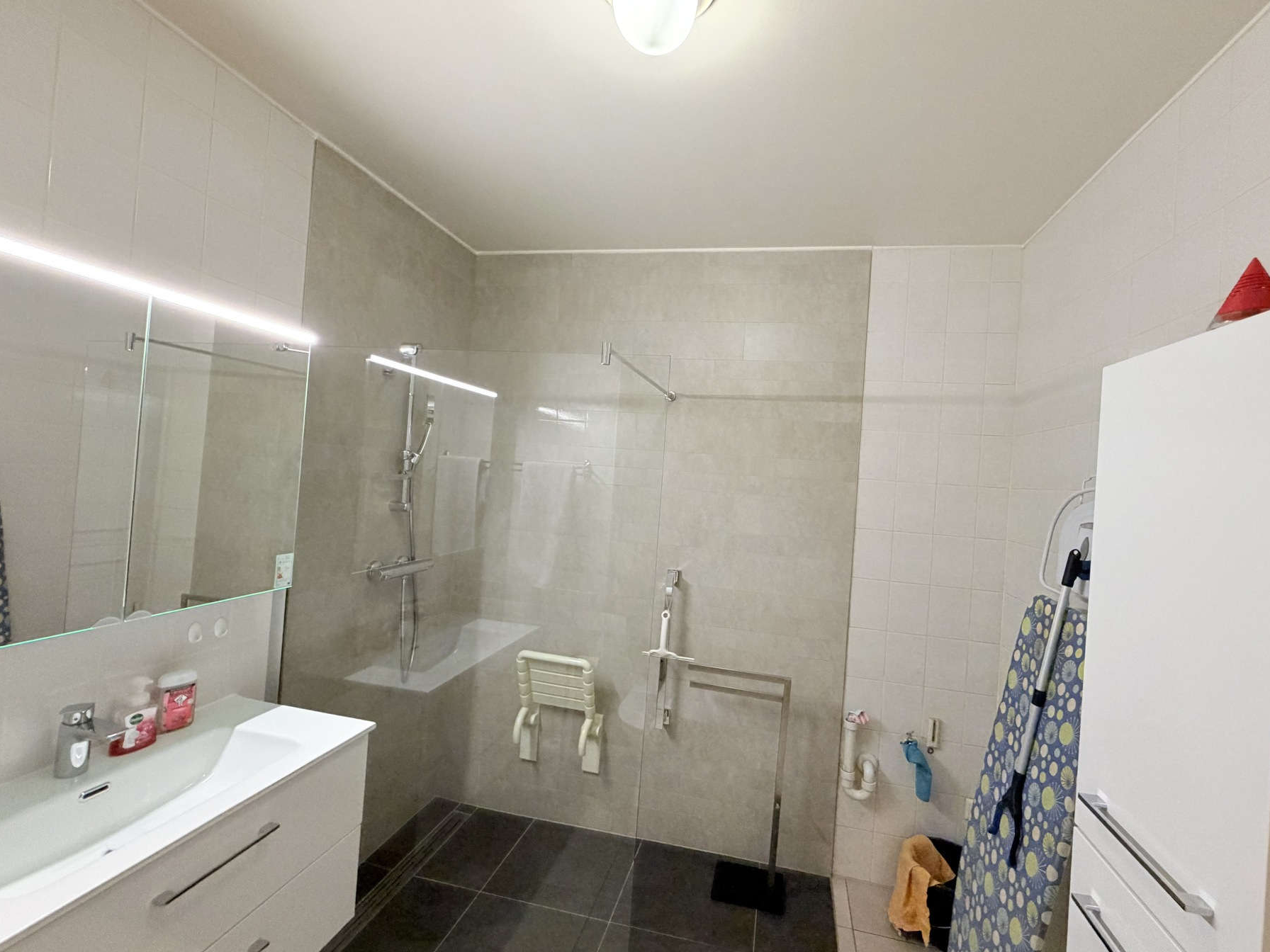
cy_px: 470
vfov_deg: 81.7
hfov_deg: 98.0
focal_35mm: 15
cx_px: 679
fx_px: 550
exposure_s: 1/50
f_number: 2.2
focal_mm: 2.22
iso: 400
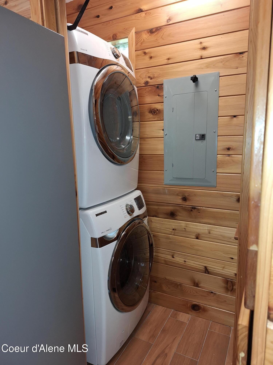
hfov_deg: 58.9
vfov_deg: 73.9
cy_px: 182
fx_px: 242
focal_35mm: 23
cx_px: 136
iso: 25
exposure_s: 1/40
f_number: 1.8
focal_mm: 5.54
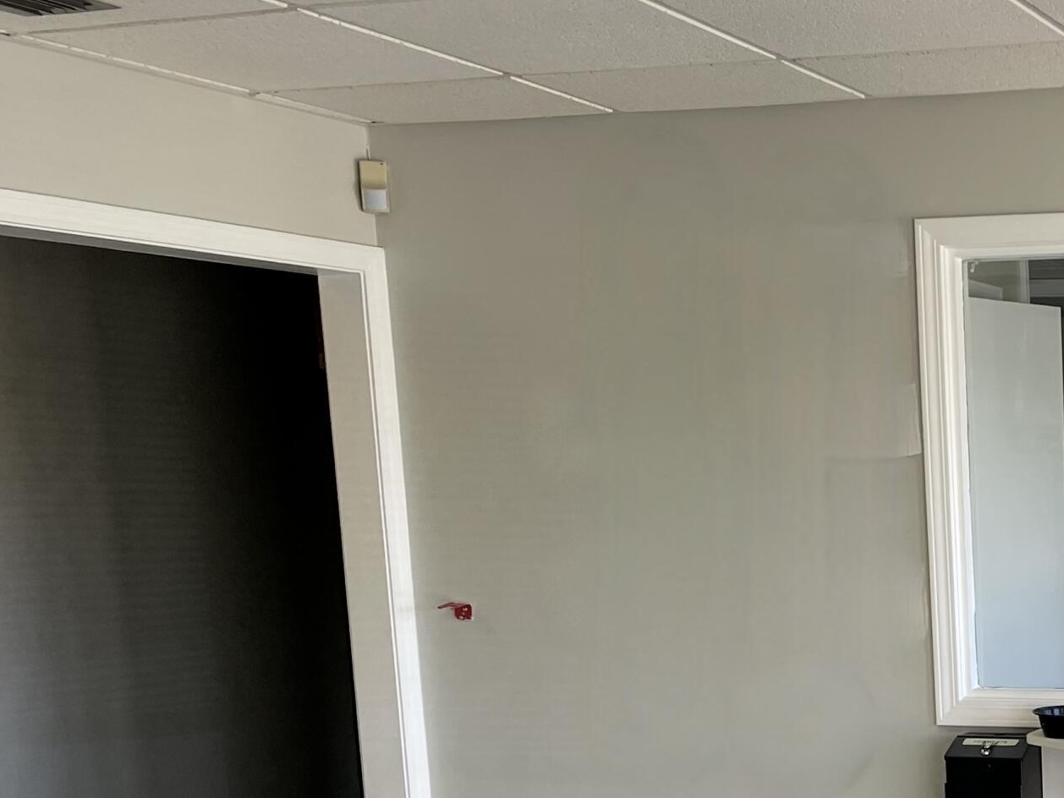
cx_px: 1227
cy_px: 790
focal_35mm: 62
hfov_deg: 27.9
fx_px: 1906
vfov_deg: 22.8
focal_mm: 4.2
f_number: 1.6
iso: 32
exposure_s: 1/133
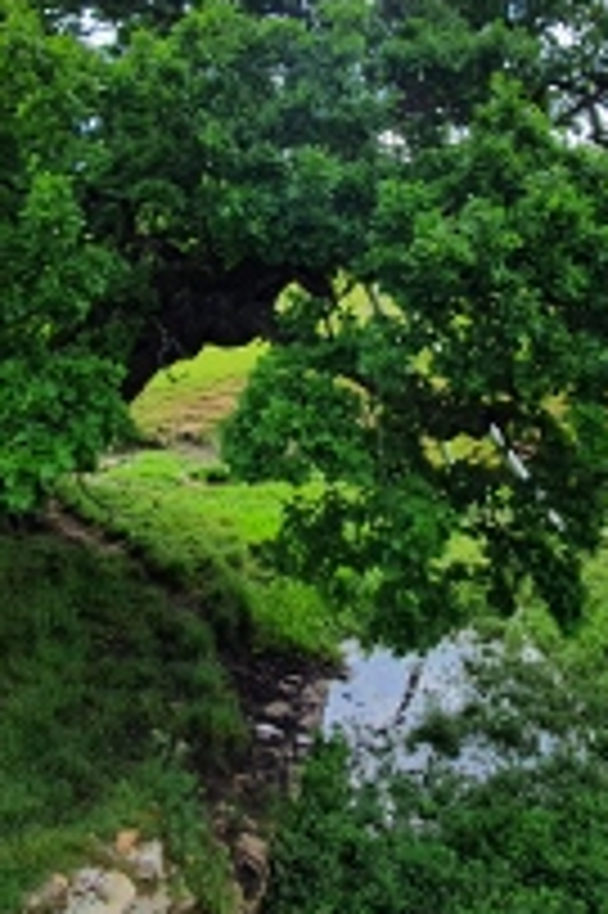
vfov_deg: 59.2
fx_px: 761
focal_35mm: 30
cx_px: 347
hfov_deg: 43.4
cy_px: 248
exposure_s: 1/1340
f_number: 2.2
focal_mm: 1.8
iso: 50
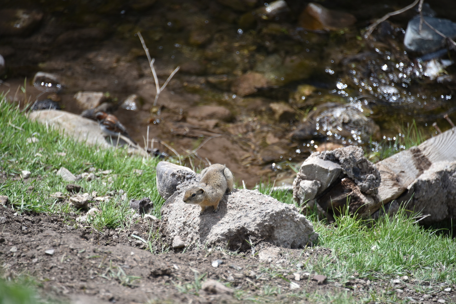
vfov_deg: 4.6
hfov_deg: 6.9
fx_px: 3801
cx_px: 228
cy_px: 152
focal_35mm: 300
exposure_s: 1/640
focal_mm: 300
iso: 180
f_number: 5.6
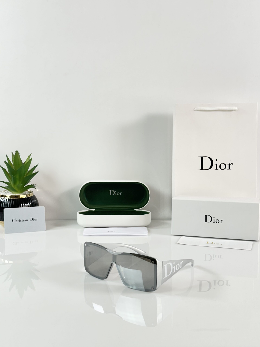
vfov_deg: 39.7
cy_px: 174
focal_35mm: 48
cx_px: 130
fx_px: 481
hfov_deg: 30.3
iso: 50
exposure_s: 1/100
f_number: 1.78
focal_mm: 6.86
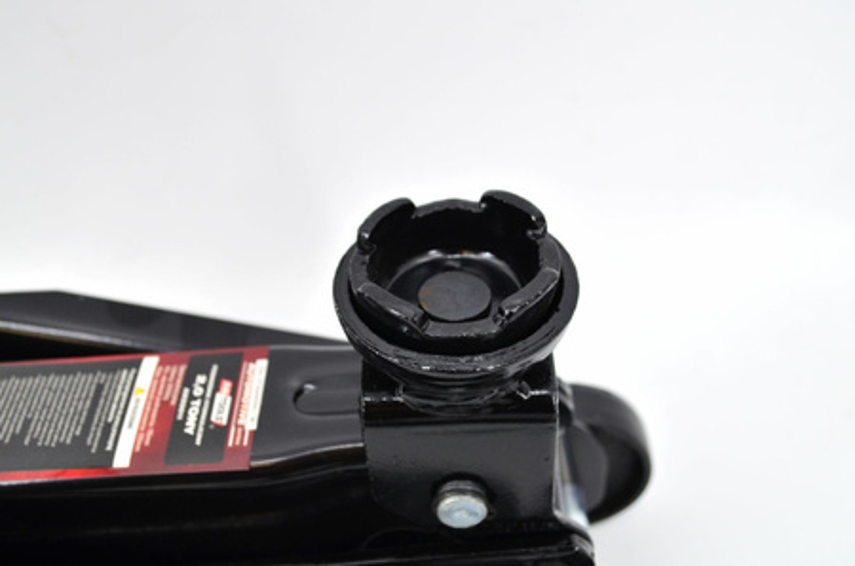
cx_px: 428
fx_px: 1031
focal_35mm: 44
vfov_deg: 30.7
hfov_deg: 45.0
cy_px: 283
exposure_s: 1/100
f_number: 5.6
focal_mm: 29
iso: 400
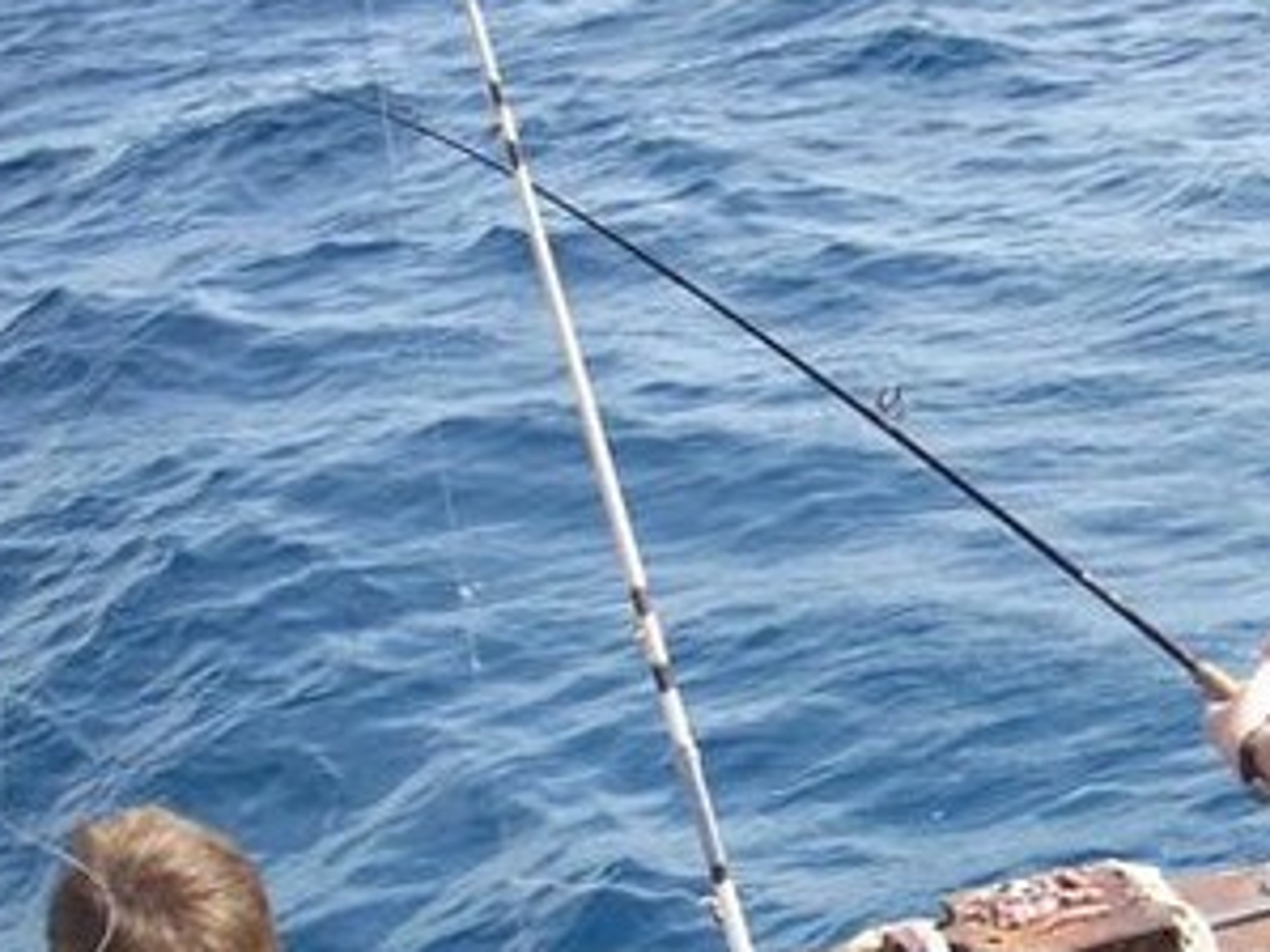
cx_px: 1070
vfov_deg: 18.8
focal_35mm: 78
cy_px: 604
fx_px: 2861
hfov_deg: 24.5
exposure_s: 1/125
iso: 64
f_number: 5.6
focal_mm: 6.2
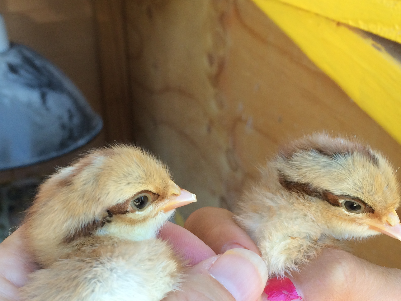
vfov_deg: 28.4
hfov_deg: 37.3
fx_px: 591
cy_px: 200
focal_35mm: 51
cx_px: 156
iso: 64
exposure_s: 1/120
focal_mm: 4.12
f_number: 2.2
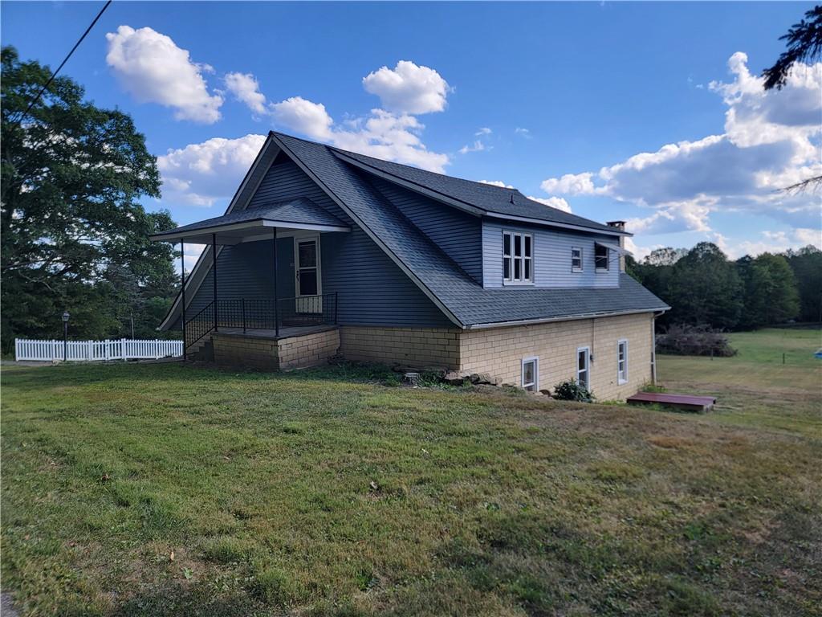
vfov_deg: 56.8
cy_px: 308
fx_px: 570
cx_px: 411
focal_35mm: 24
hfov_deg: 71.6
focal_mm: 6.7
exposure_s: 1/569
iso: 16
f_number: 1.8
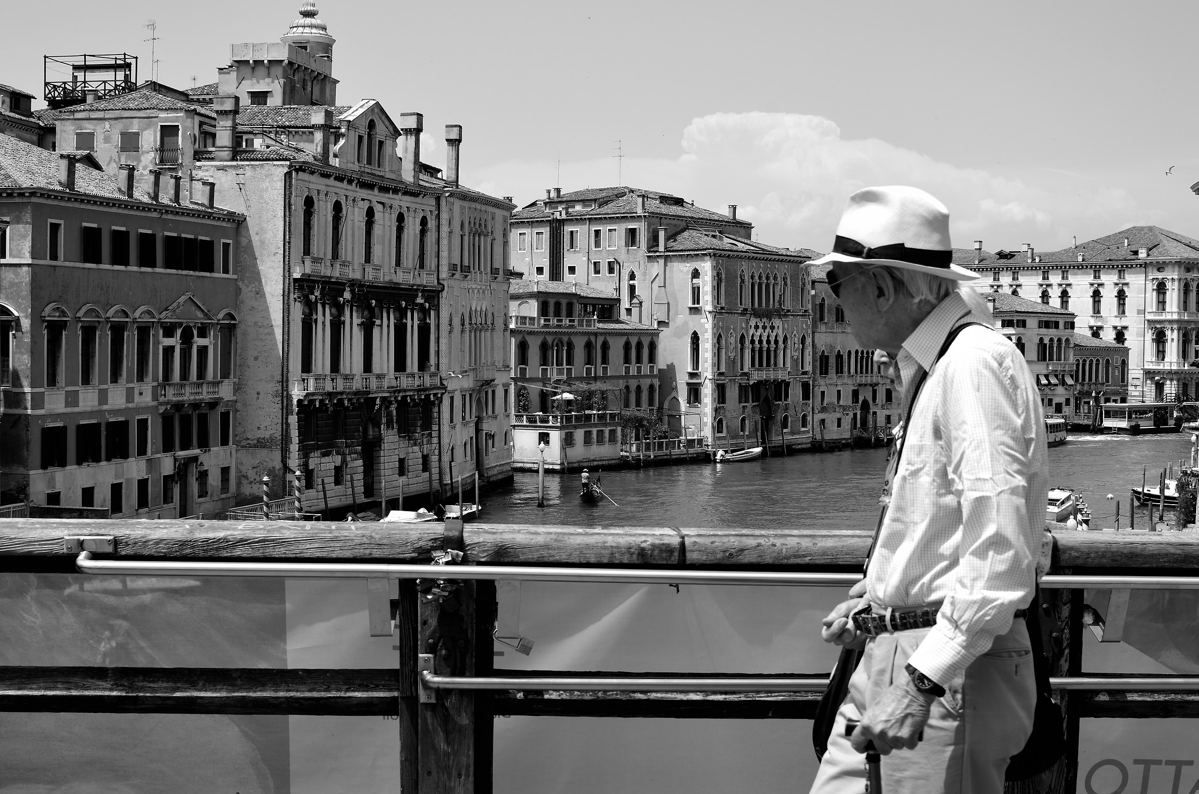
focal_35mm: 52
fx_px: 1745
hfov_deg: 37.9
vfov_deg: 25.6
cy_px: 397
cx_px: 600
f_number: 8
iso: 110
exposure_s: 1/250
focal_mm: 35
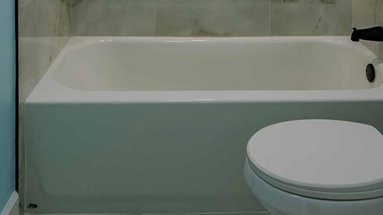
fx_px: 482
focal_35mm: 47
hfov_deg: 43.3
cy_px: -111
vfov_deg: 21.1
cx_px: 185
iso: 320
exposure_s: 1/80
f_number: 8
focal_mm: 16.5
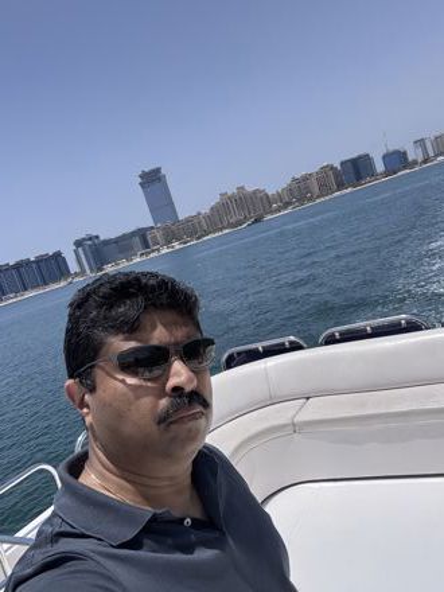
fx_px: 513
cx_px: 222
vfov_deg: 60.0
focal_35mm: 30
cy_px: 296
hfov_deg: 46.8
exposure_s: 1/1996
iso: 25
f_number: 1.9
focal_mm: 2.69
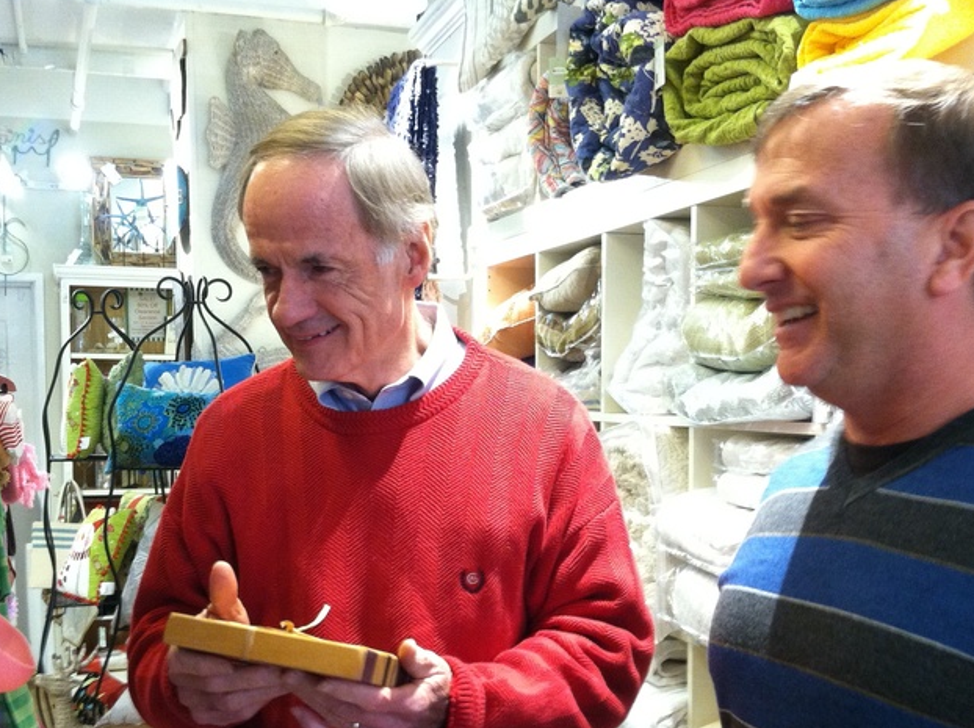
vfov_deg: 32.0
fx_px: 1265
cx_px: 493
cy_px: 454
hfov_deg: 42.1
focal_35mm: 45
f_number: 2.8
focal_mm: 3.85
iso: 250
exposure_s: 1/17
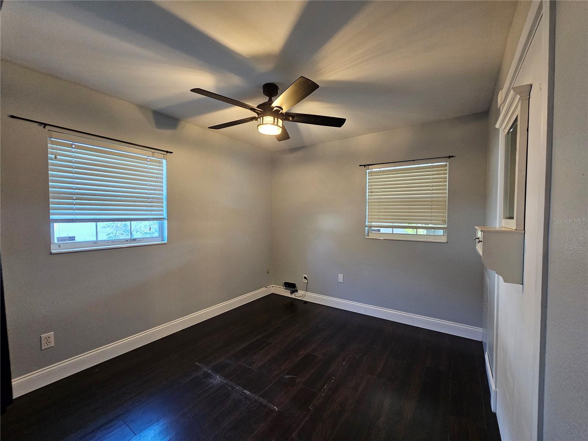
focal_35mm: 13
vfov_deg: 89.9
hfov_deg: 106.2
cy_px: 220
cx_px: 294
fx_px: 221
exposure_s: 1/40
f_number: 2.2
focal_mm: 2.2
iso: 320
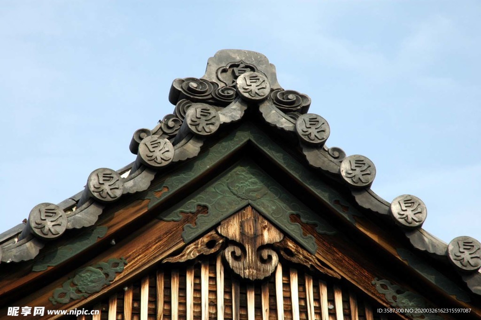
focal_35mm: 105
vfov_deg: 13.0
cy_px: 160
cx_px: 240
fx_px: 1402
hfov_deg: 19.5
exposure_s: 1/160
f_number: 10
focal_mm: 70
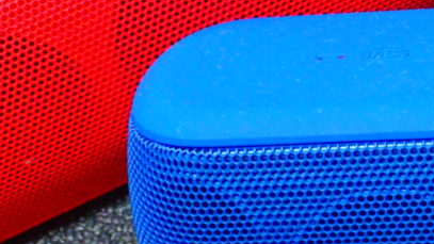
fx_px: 1450
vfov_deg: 9.6
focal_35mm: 126
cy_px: 79
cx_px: 409
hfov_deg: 16.7
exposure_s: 1/13
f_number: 3.1
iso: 800
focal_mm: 8.41
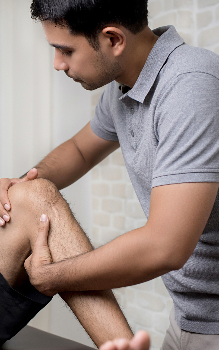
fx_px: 735
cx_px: -27
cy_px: 175
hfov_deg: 16.4
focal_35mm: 77
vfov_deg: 26.8
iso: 320
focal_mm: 50
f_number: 4
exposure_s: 1/100
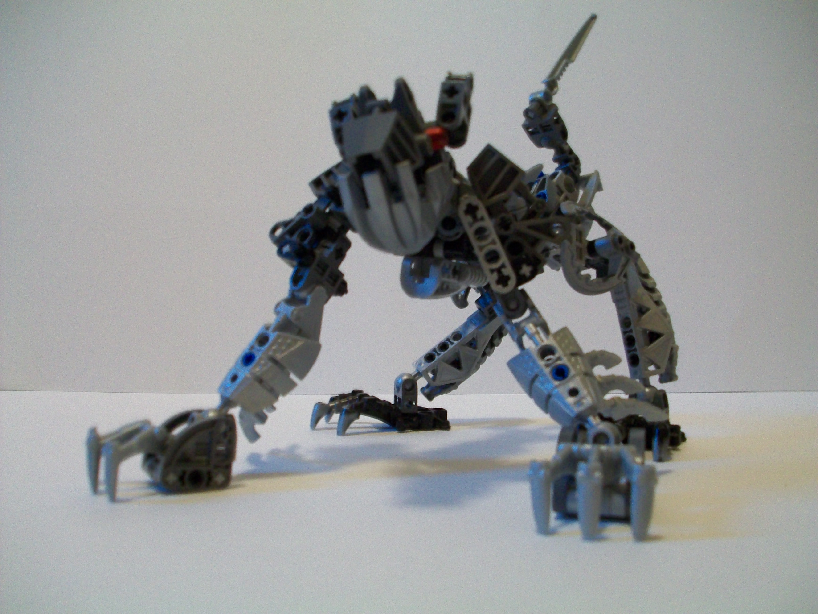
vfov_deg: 41.8
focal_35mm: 34
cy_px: 307
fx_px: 803
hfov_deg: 54.0
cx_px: 409
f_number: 2.8
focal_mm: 5.7
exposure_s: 1/8
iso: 160
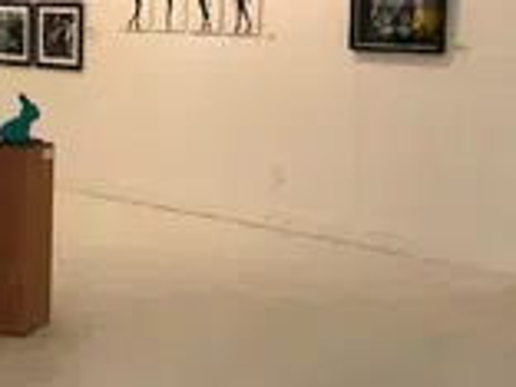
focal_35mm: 72
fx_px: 1073
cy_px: 119
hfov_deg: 25.9
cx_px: 26
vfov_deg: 20.3
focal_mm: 3.99
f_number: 1.8
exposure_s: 1/30
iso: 25
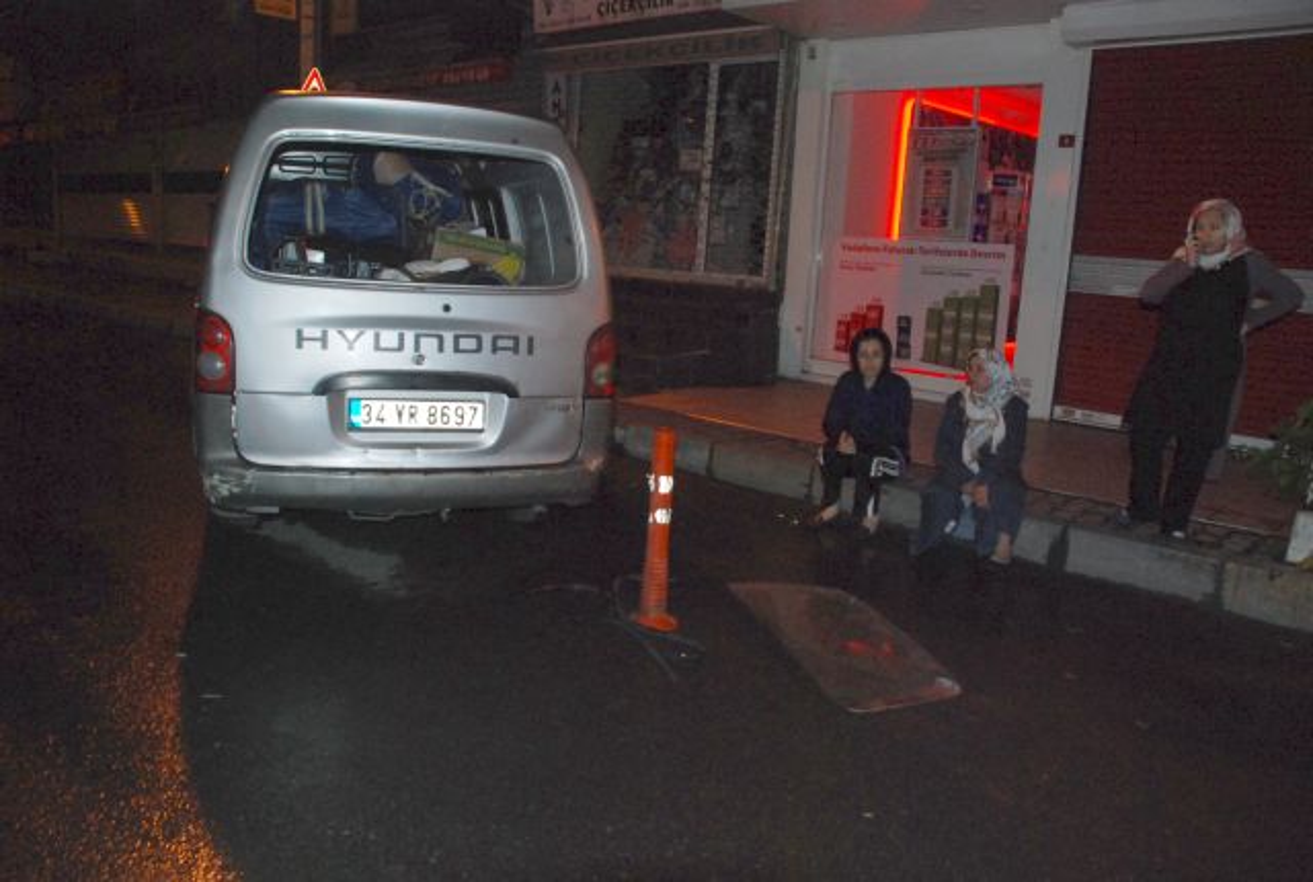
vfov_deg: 48.2
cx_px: 656
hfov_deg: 67.3
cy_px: 441
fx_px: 987
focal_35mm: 27
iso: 1000
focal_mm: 18
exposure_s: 1/60
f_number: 5
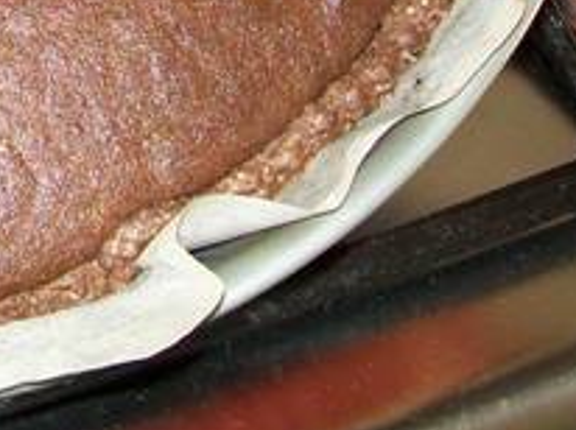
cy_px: -249
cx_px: -176
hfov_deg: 16.2
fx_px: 1911
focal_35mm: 115
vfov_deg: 12.2
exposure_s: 1/60
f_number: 2.7
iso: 160
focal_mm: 6.1
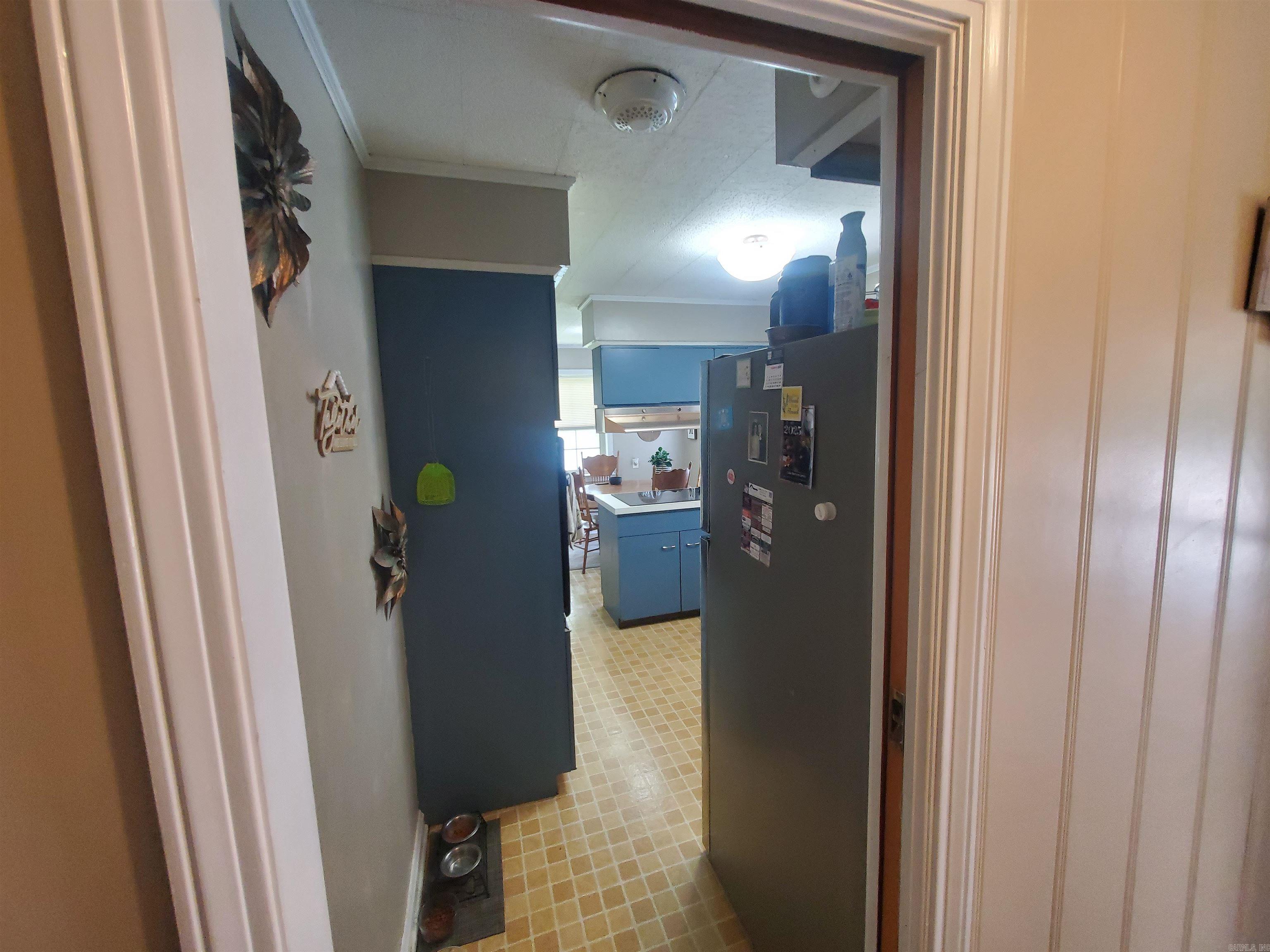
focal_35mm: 13
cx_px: 635
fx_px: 477
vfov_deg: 89.9
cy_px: 476
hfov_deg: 106.2
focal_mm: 1.8
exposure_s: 1/30
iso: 400
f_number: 2.2
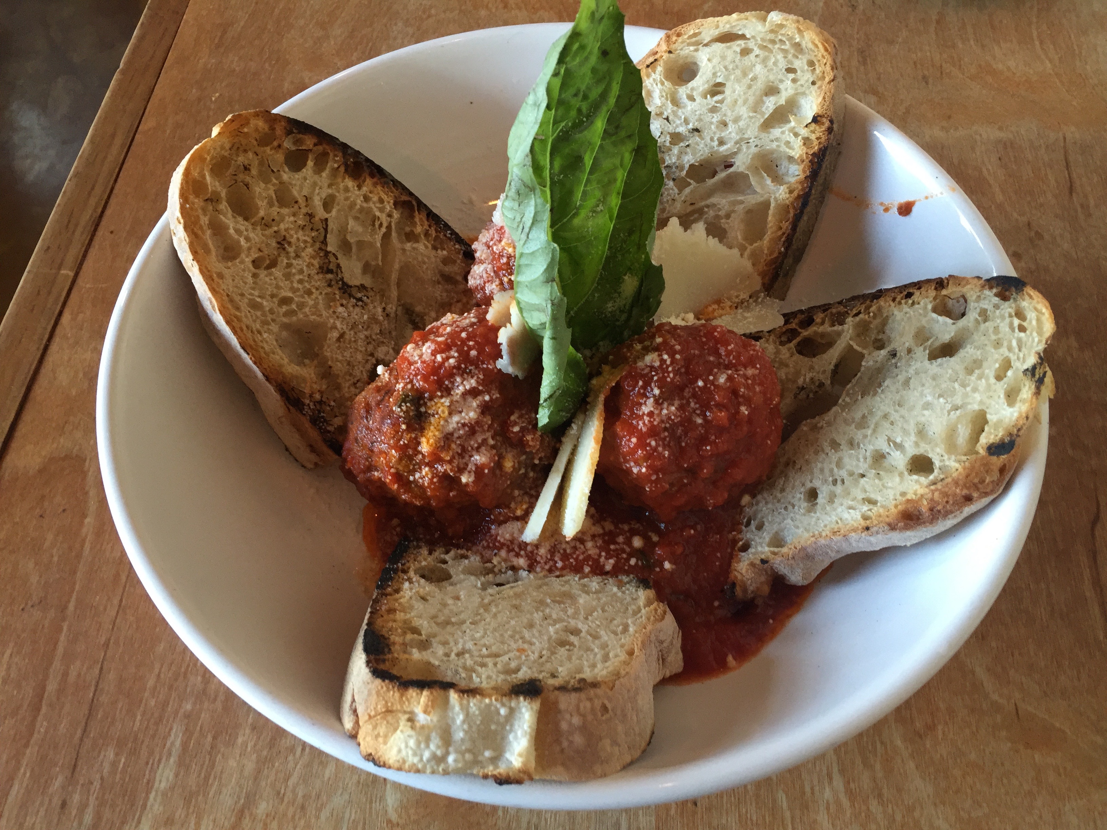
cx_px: 554
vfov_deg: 48.2
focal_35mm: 29
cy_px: 415
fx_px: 927
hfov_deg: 61.7
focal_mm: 4.15
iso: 160
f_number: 2.2
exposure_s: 1/30
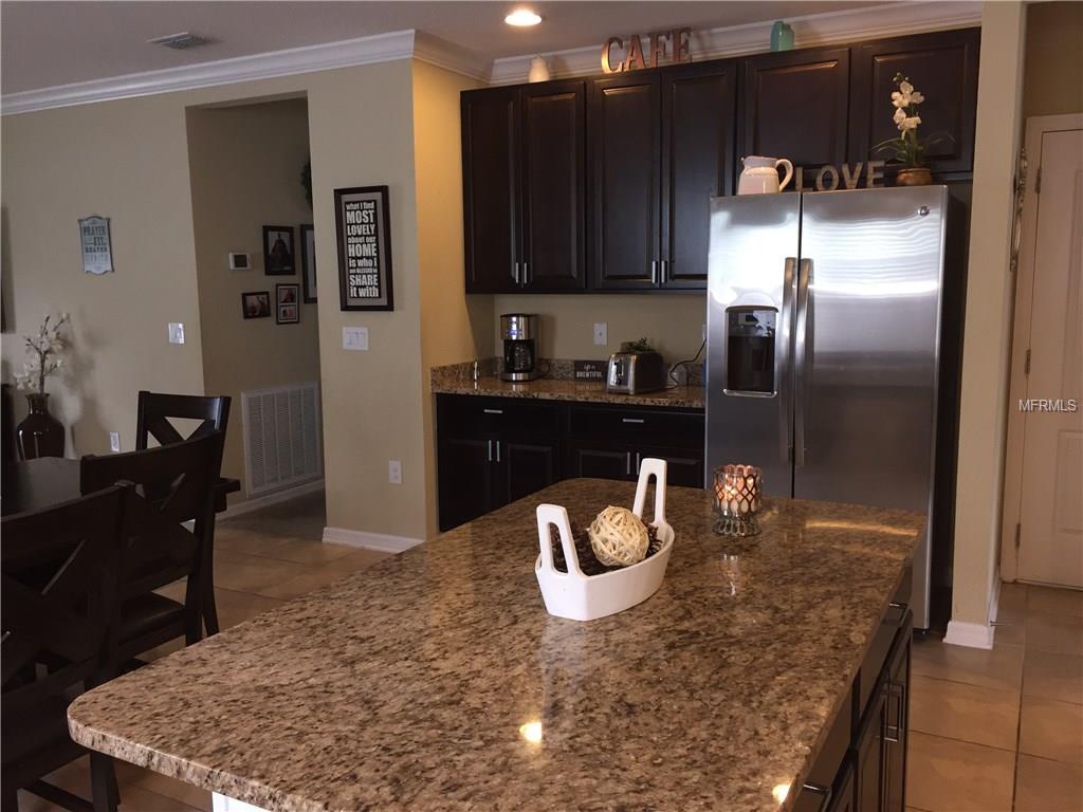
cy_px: 406
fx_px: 907
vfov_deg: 48.2
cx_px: 542
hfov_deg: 61.7
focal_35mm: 29
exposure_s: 1/30
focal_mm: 4.15
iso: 100
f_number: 2.2
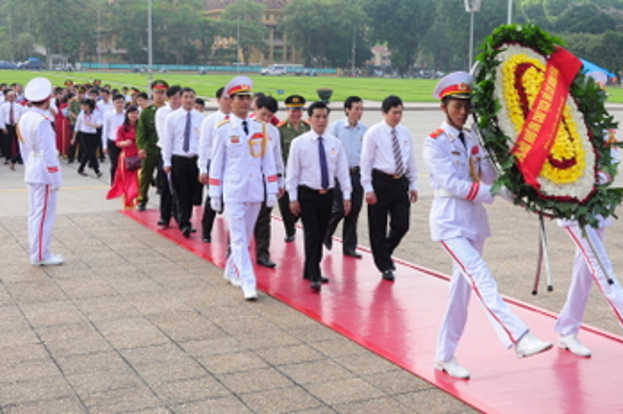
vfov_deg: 25.1
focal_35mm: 54
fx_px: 929
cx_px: 389
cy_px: 193
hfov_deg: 36.9
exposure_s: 1/160
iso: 320
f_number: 9
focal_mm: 25
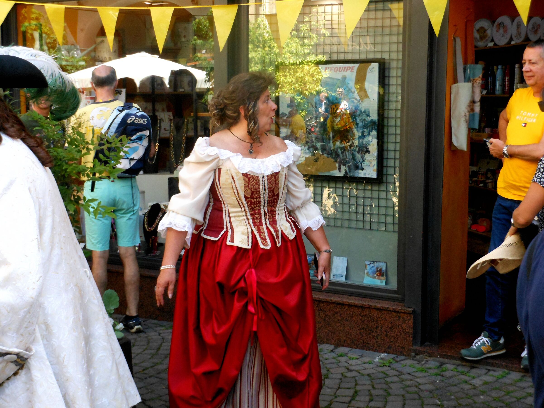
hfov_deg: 35.5
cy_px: 204
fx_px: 849
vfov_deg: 27.0
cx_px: 272
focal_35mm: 54
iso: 400
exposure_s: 1/200
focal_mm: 9.6
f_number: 4.9
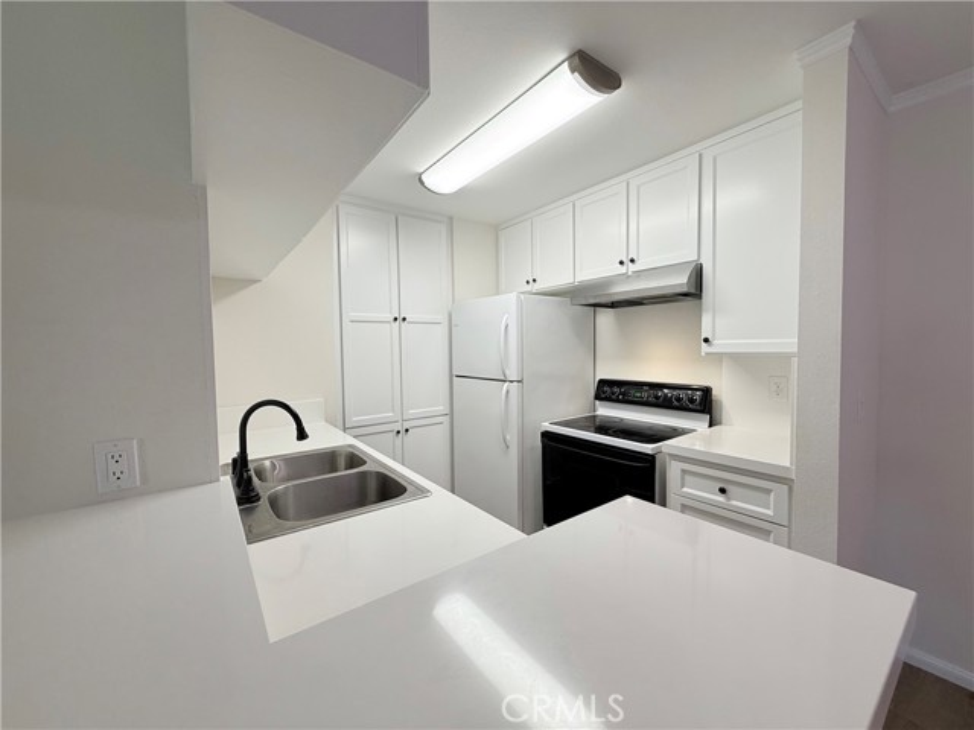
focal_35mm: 14
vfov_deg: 85.7
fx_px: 394
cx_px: 487
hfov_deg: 102.1
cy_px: 365
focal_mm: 2.22
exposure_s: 1/120
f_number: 2.2
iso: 80
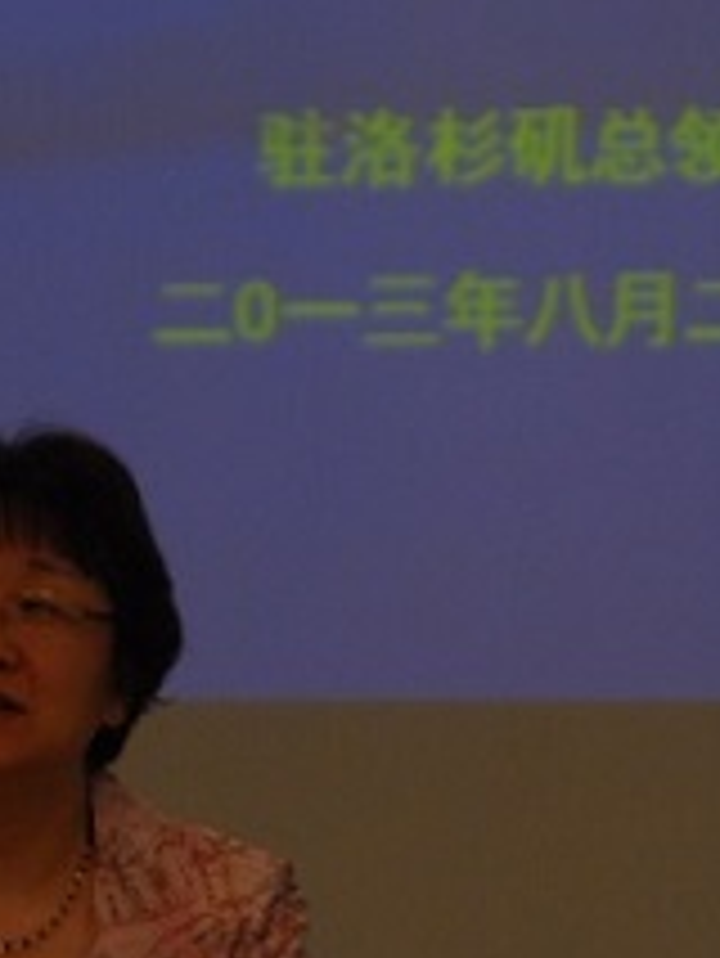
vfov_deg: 2.9
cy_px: 749
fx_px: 18784
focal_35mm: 678
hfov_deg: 2.2
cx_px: 27
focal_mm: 200
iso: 1000
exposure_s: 1/50
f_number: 6.3
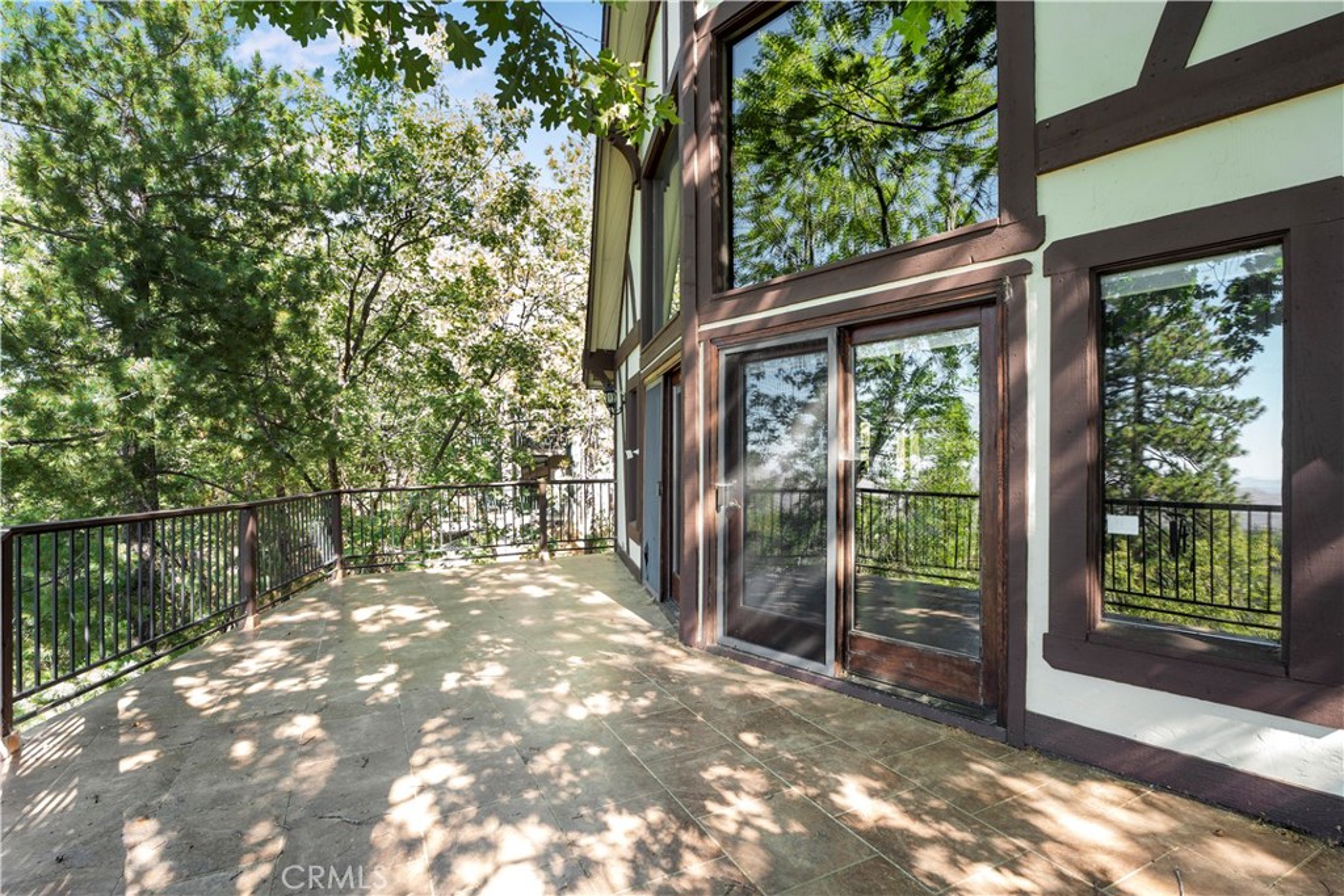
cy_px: 448
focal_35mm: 17
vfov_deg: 71.1
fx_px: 627
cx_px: 672
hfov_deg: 93.9
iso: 50
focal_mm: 16.8
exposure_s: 1/13
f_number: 5.6
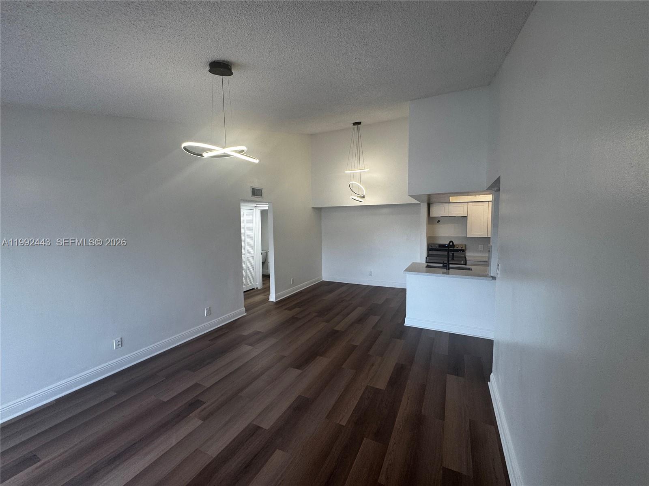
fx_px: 262
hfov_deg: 102.1
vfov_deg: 85.7
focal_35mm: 14
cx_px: 324
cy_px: 243
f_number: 2.2
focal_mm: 2.22
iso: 125
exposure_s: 1/120
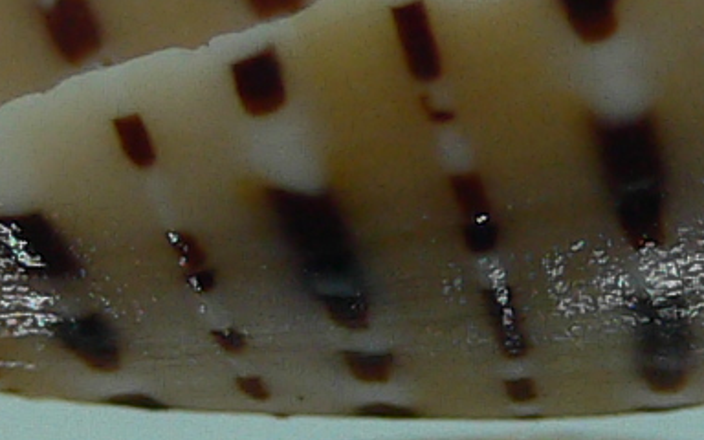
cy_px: 358
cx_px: 324
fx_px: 3741
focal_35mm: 195
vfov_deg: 6.7
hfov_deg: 10.7
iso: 80
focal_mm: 4.6
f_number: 2.8
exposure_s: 1/60
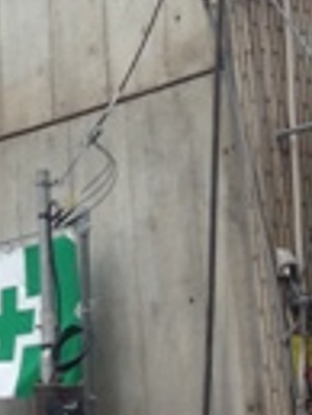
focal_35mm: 164
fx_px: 1968
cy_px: -206
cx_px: 35
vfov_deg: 11.5
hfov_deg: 9.0
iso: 50
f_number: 2.4
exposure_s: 1/471
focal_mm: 4.12
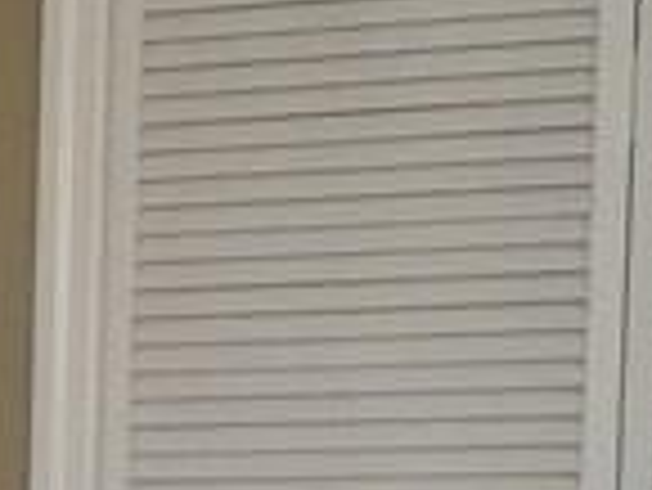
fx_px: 3864
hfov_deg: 8.7
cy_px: 904
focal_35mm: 205
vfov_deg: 7.1
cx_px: -935
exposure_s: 1/30
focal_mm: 4.15
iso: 40
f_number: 2.2
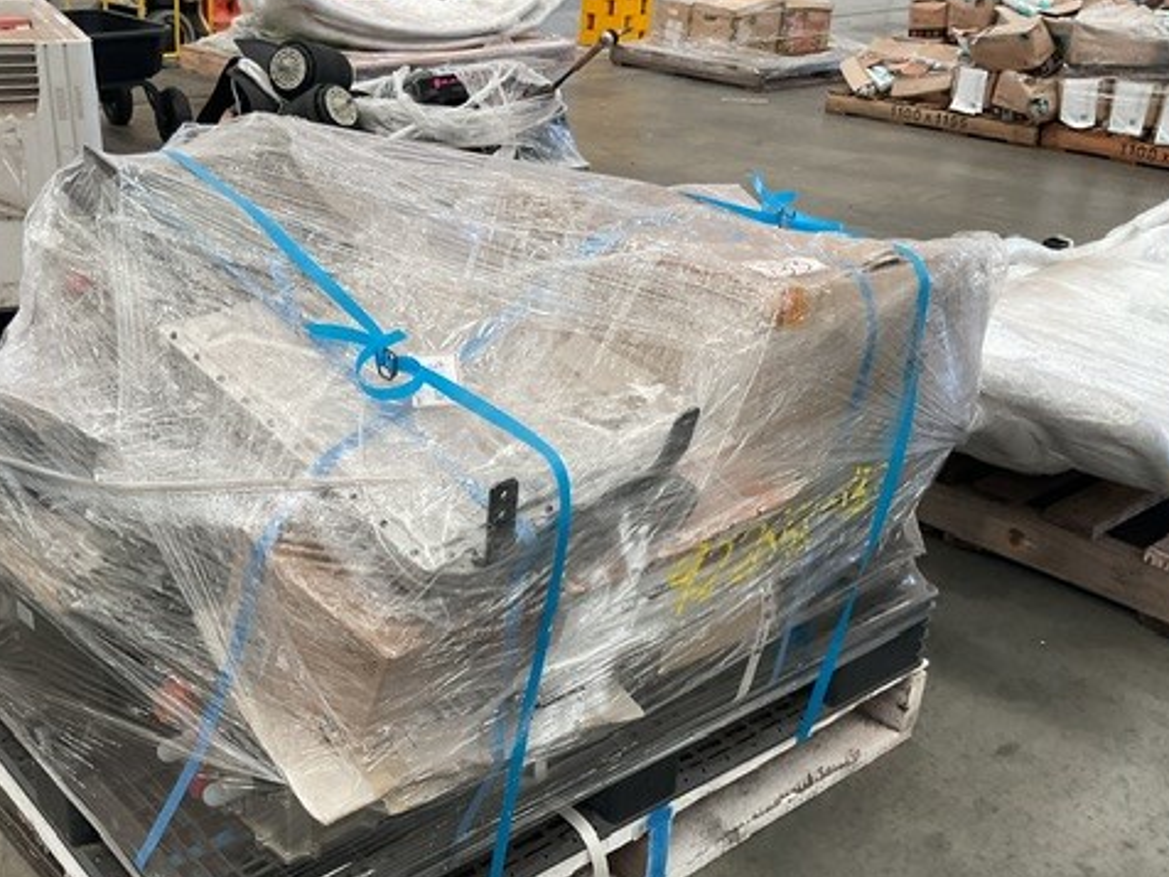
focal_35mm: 39
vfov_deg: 36.7
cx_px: 420
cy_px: 536
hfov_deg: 47.3
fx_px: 1317
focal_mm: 3
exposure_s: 1/120
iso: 64
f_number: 1.8
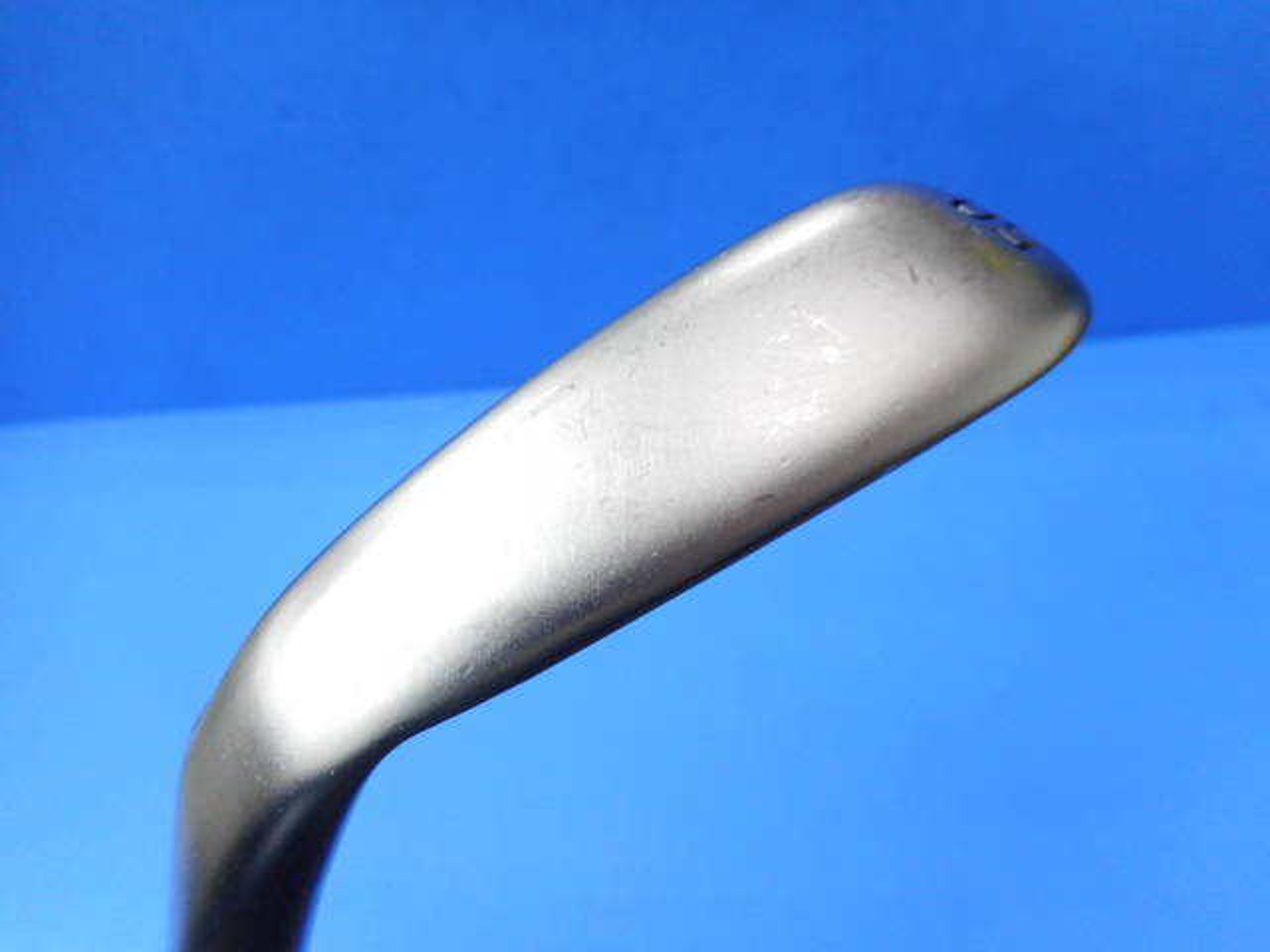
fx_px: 917
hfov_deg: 69.4
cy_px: 476
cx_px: 635
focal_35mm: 25
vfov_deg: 54.9
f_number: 3.7
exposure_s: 1/30
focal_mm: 4.5
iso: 100
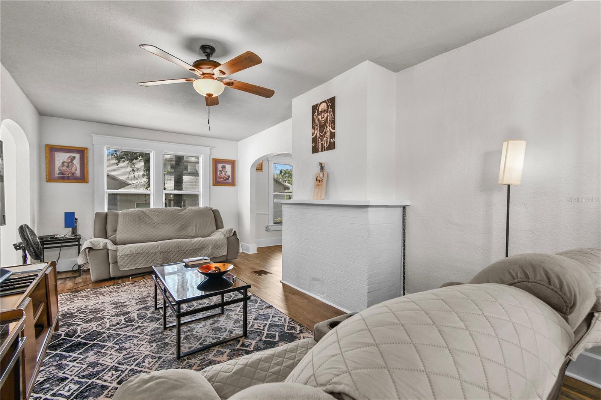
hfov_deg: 100.4
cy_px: 200
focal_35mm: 15
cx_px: 300
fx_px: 250
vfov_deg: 77.3
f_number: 7.1
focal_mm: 10
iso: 100
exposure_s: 1/6
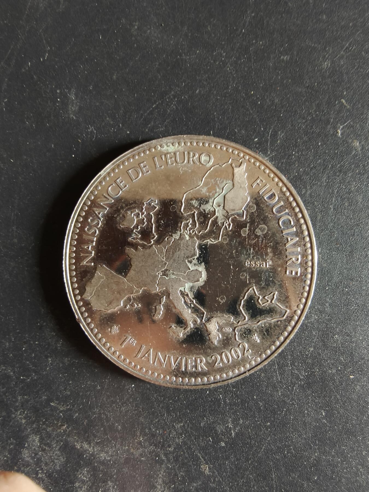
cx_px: 184
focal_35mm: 23
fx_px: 327
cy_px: 246
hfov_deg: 58.9
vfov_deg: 73.9
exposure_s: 1/50
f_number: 2
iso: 800
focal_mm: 2.32
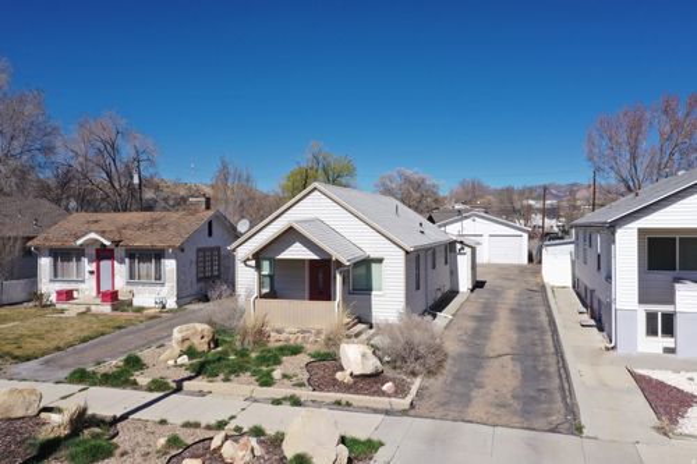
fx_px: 542
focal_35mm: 28
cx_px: 348
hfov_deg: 65.5
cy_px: 232
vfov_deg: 46.4
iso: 100
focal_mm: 10.26
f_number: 11
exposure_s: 1/160
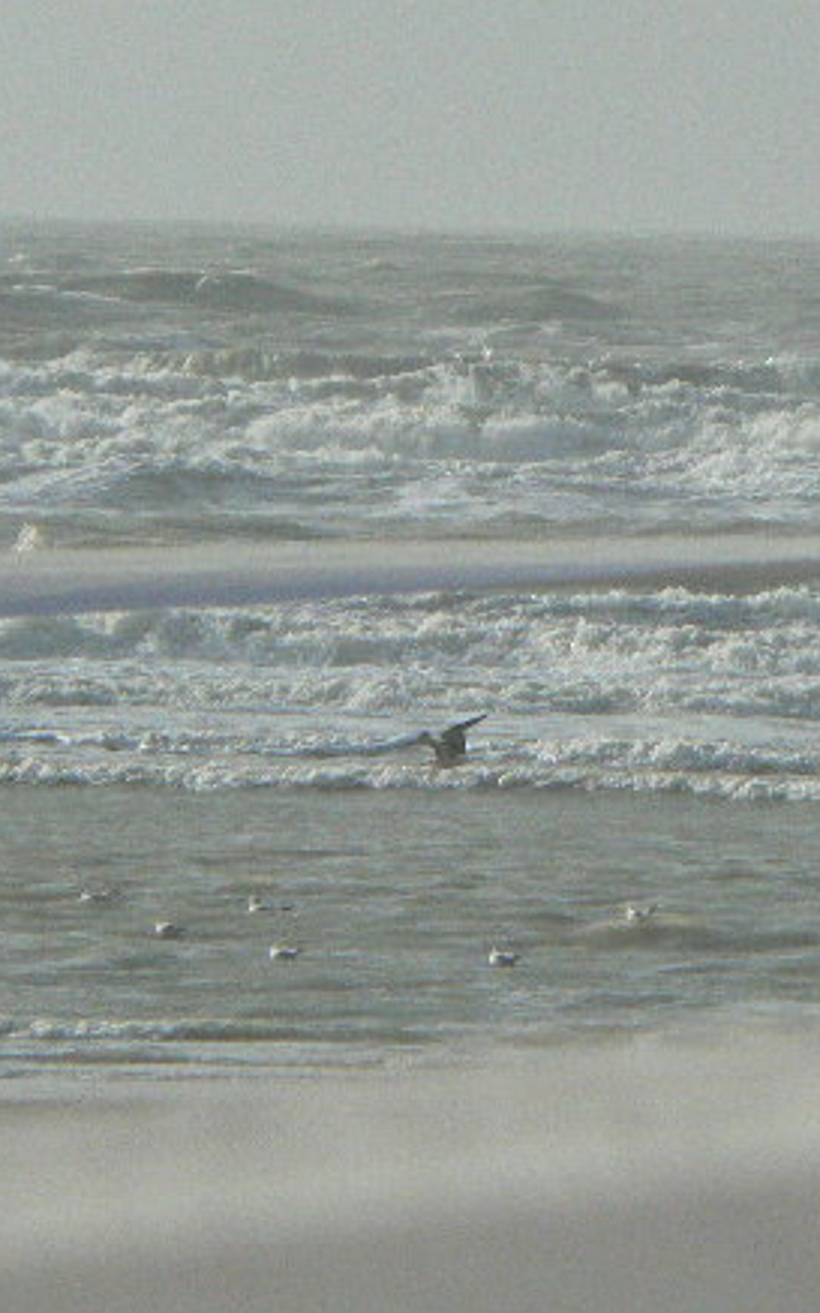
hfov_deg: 2.1
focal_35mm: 621
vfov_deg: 3.4
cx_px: 754
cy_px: 619
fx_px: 22212
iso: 400
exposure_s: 1/2000
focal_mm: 66.7
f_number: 8
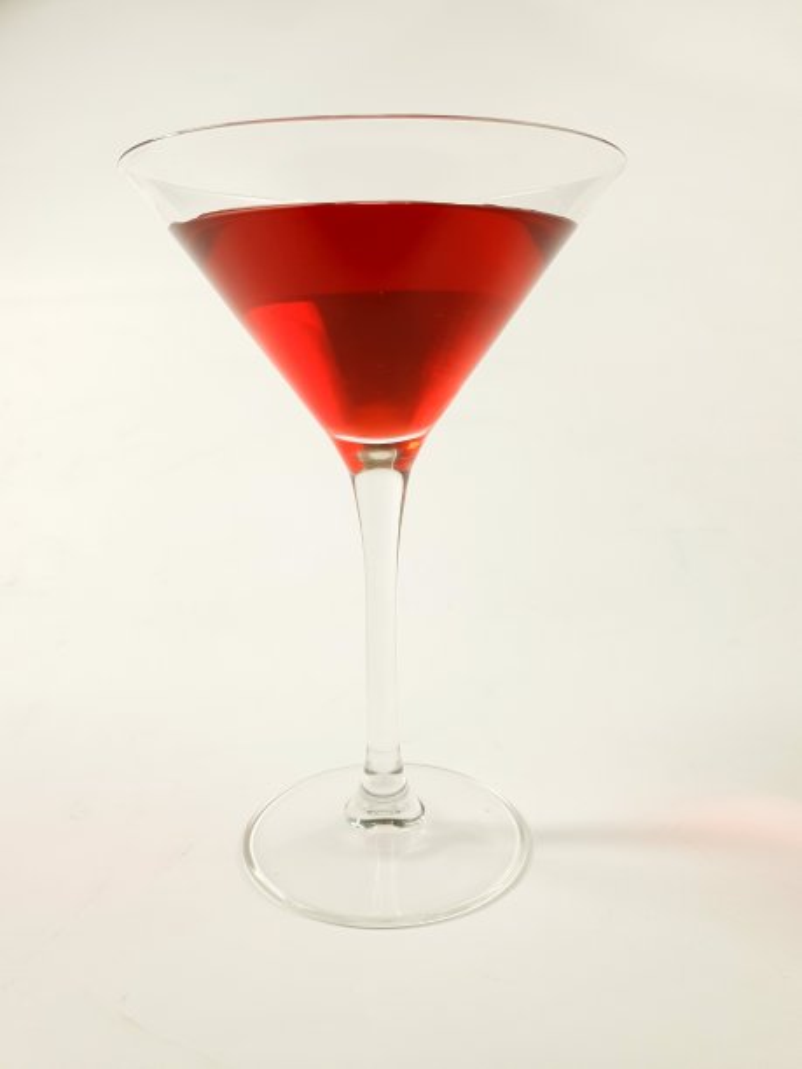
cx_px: 401
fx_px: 803
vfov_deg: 67.3
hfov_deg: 53.1
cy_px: 534
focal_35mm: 26
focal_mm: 4.3
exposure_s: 1/180
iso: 50
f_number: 1.5
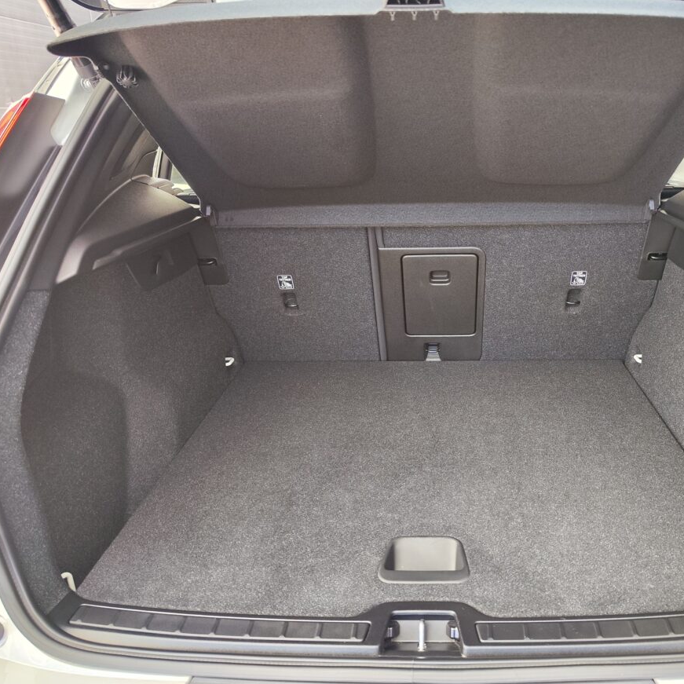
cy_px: 353
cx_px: 430
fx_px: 626
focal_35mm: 28
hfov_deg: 56.6
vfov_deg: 57.3
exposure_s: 1/100
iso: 110
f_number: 1.69
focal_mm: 7.01
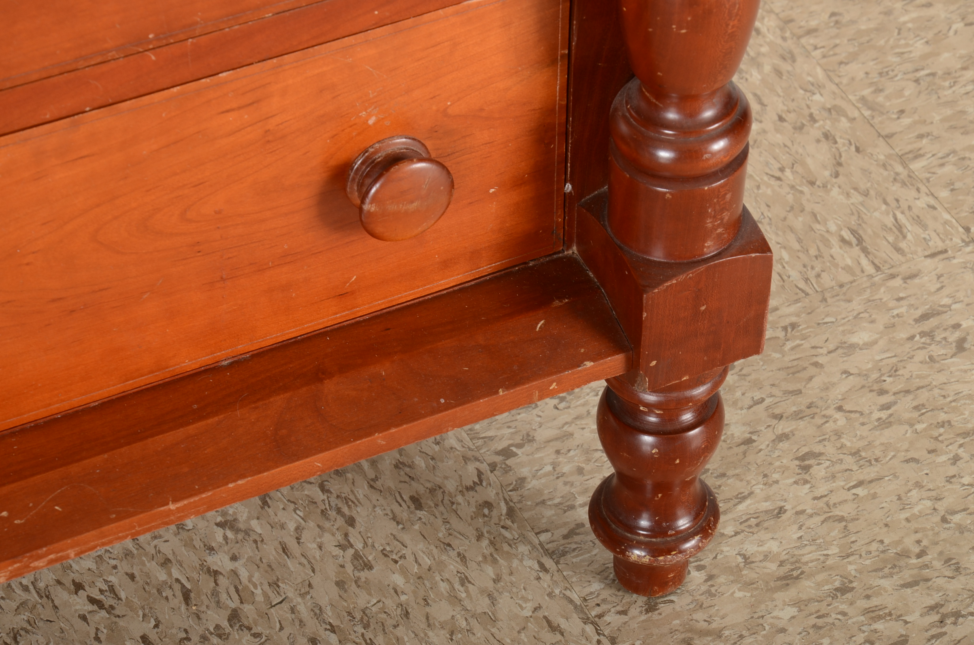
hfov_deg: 13.1
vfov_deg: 8.7
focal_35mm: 158
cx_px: 487
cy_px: 322
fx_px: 4252
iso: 160
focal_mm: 105
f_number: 11
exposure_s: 1/200
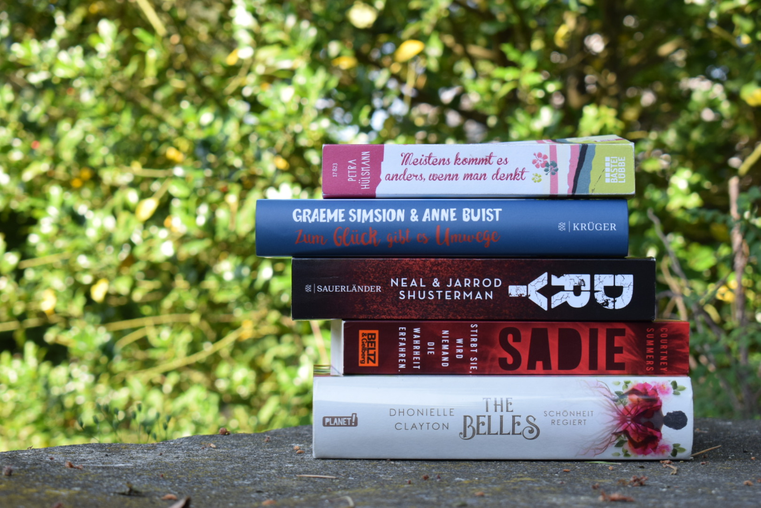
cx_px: 380
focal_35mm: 75
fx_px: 1585
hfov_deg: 27.0
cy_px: 254
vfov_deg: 18.2
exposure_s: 1/200
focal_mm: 50
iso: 400
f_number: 7.1
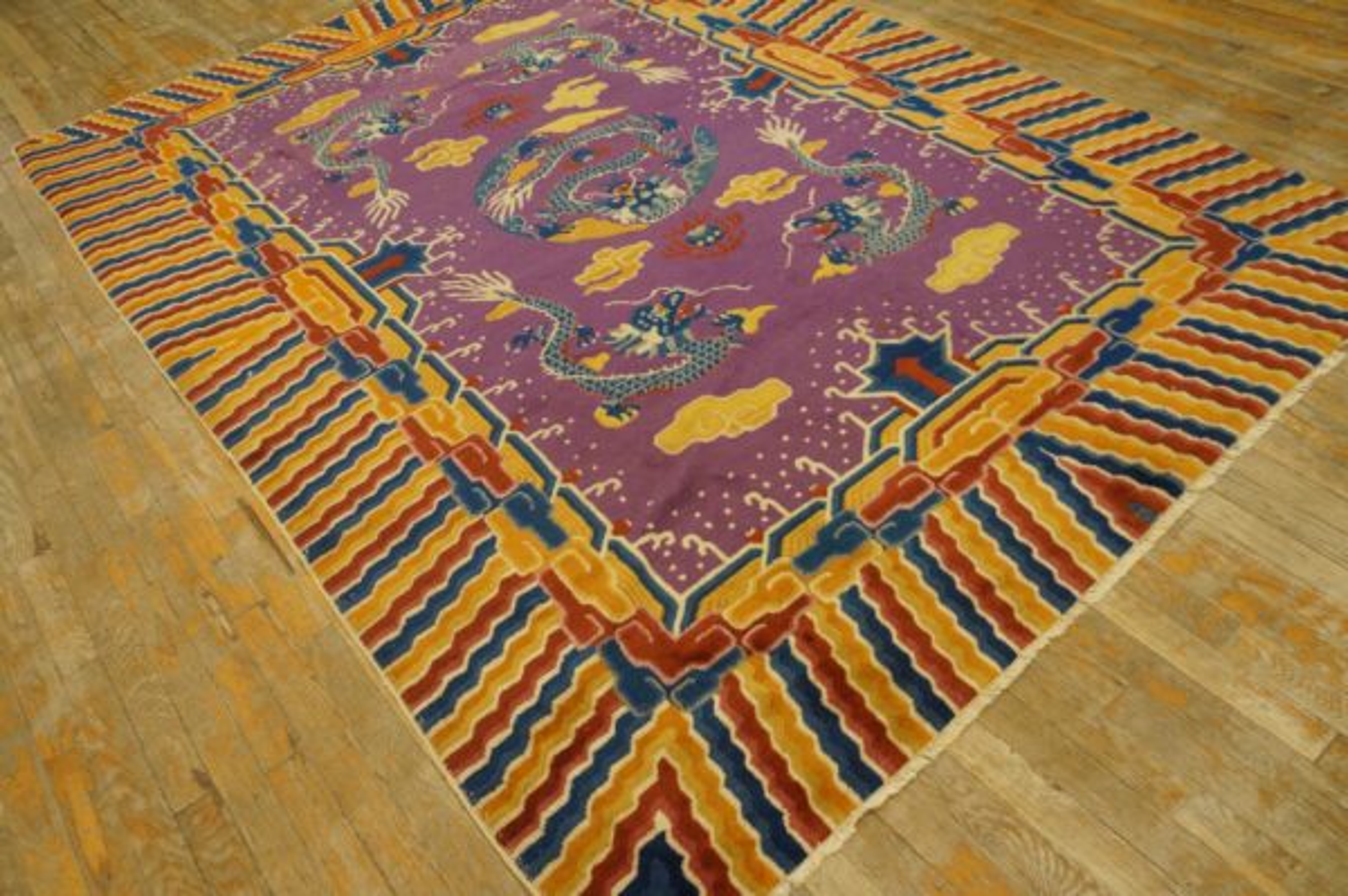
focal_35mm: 27
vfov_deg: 47.9
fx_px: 1010
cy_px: 448
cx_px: 674
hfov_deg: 67.4
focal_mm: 18
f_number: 4
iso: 640
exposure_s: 1/60
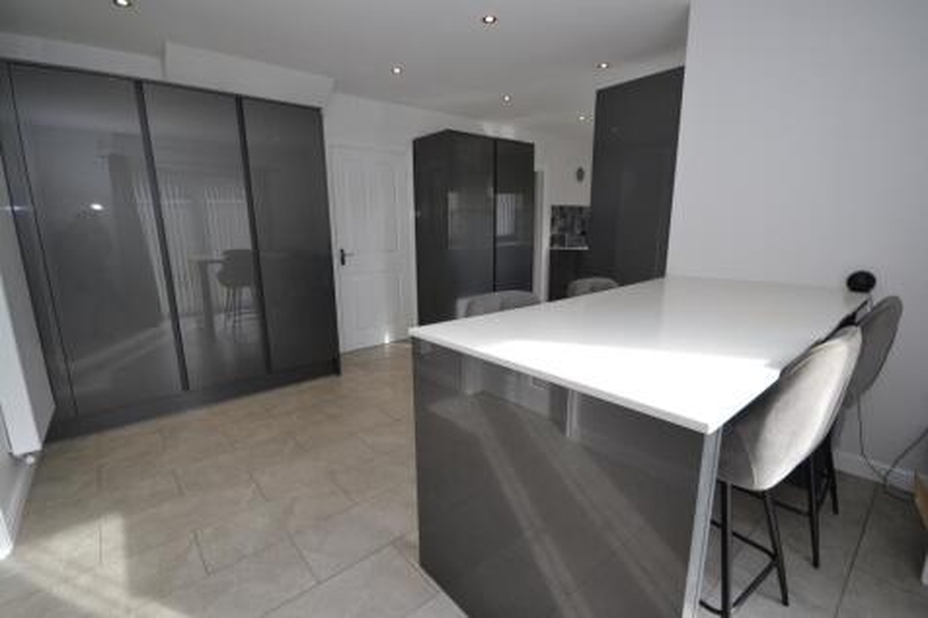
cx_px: 464
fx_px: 387
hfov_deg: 100.4
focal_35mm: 15
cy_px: 309
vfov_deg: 77.3
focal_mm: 10
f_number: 5
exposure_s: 1/100
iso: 400
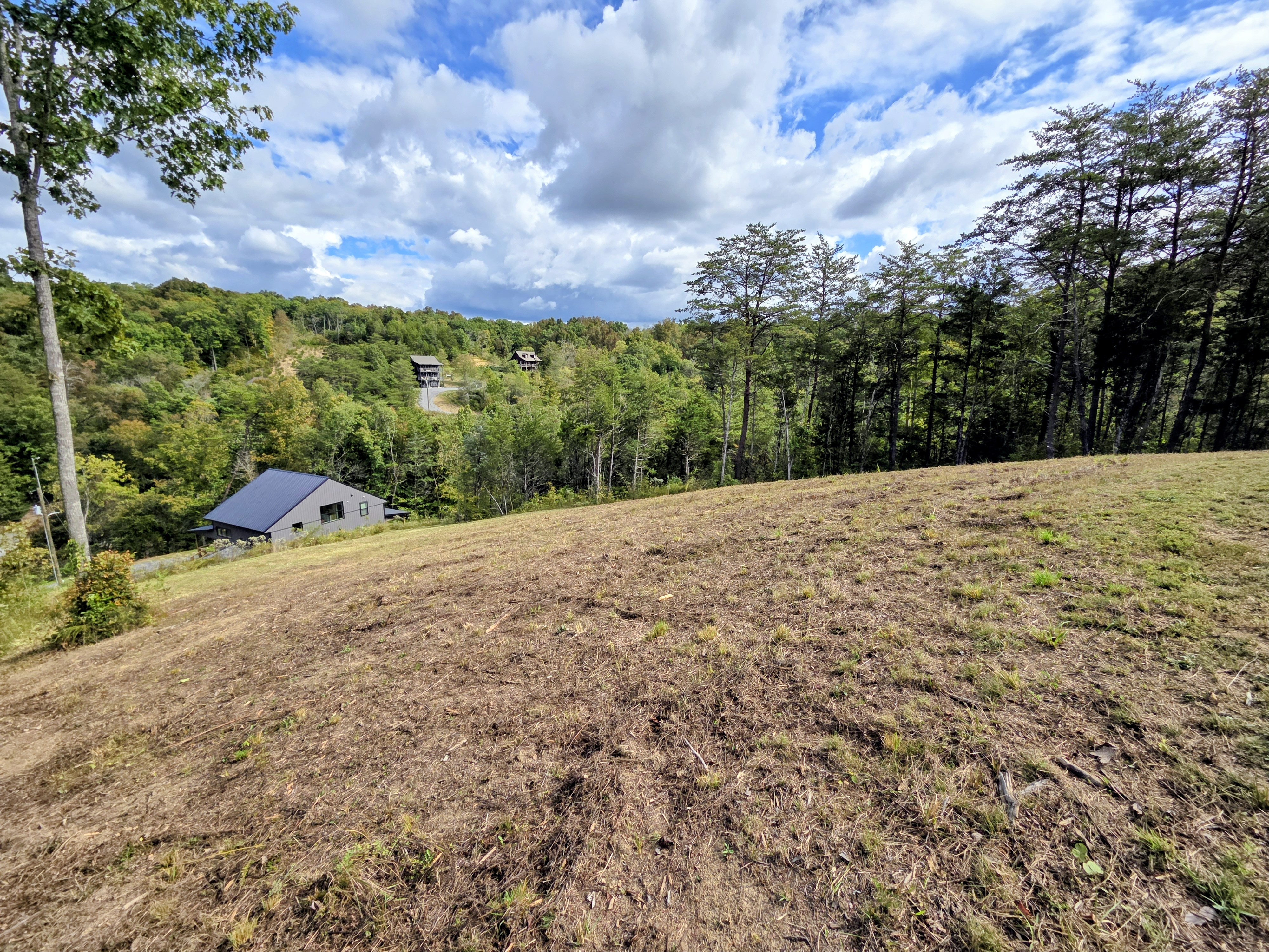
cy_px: 476
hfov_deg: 106.2
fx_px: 477
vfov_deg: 89.9
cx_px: 634
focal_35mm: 13
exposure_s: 1/1686
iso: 50
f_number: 2.2
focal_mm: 2.2
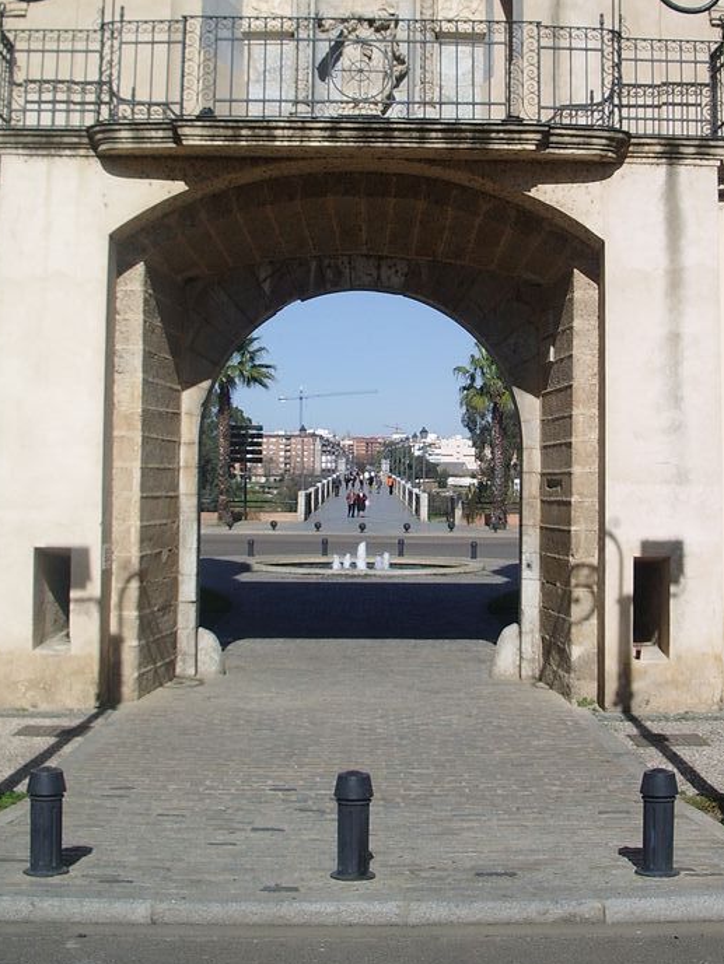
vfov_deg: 36.5
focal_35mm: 52
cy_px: 333
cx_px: 409
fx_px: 1450
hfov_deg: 28.0
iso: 50
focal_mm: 5.8
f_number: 4.3
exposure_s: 1/800
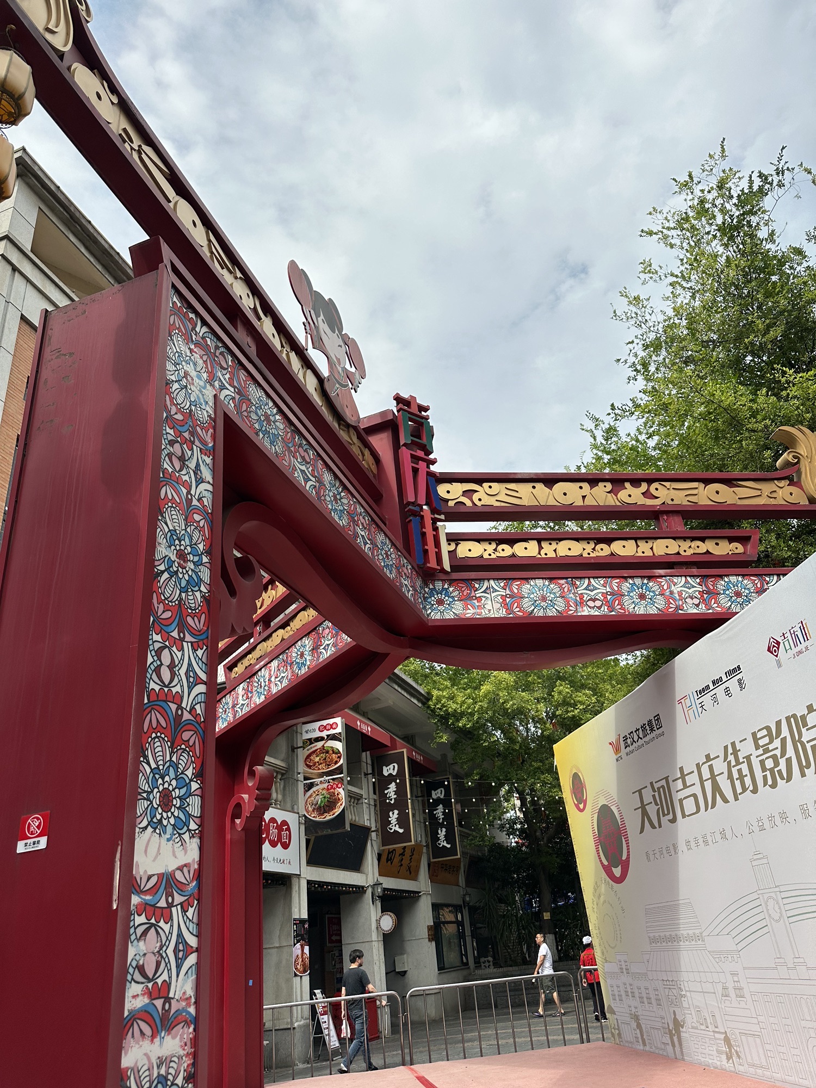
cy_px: 544
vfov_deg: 71.6
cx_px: 408
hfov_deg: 56.8
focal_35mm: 24
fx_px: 754
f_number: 1.78
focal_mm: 6.86
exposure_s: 1/5000
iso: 80
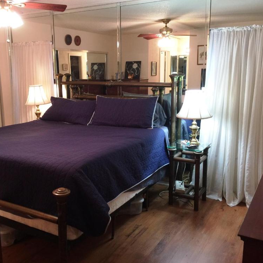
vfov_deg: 47.2
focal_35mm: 35
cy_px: 130
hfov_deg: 47.1
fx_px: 301
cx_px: 115
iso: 50
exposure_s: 1/15
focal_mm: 4.15
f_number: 2.2
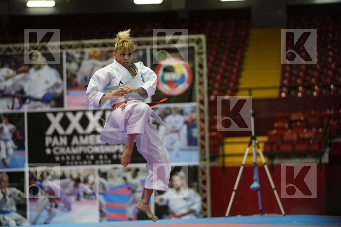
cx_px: 170
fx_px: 1165
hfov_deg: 16.7
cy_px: 114
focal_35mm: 123
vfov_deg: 11.1
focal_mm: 123
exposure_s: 1/320
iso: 4000
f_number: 2.8
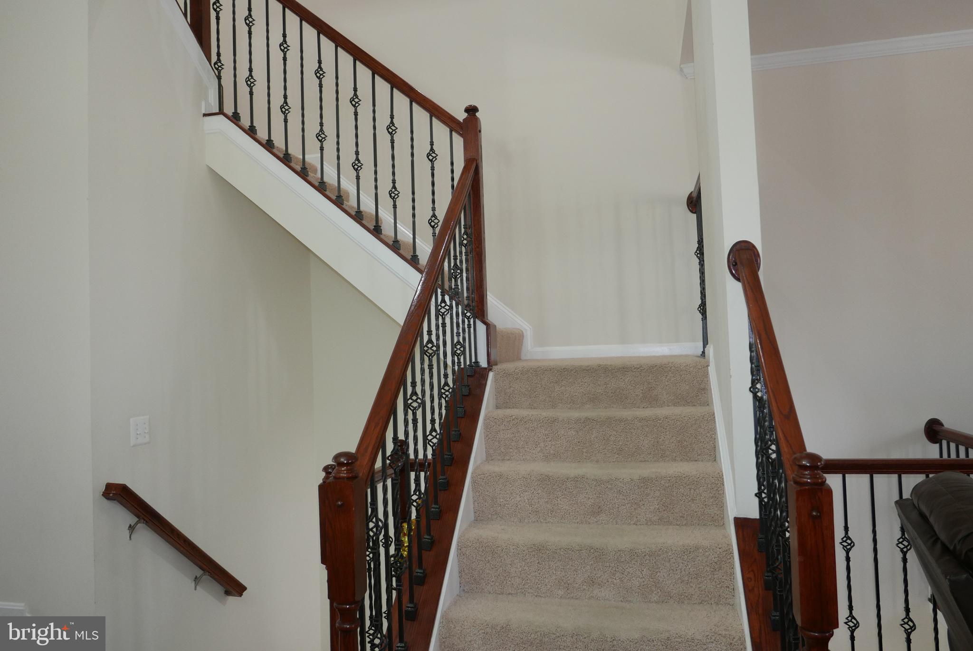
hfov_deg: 73.7
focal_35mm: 24
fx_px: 649
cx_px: 486
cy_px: 326
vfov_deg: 53.2
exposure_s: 1/125
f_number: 1.7
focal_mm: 10.9
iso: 400
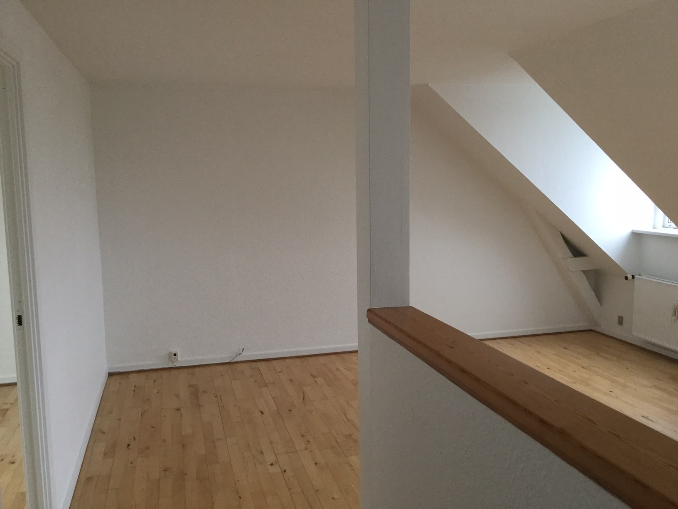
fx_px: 607
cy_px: 254
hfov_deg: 58.4
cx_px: 339
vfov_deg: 45.4
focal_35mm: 31
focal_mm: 3.3
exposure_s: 1/33
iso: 100
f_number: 2.4
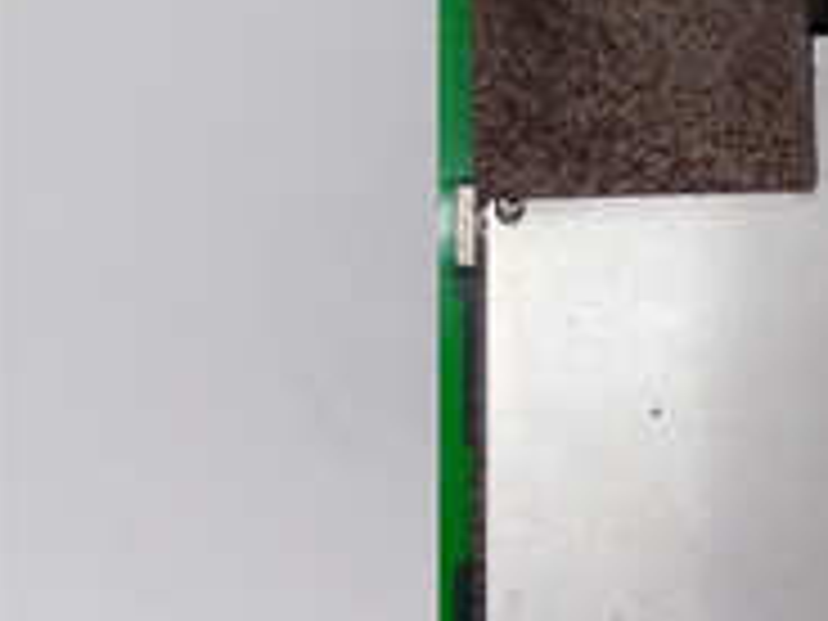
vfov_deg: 16.7
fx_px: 2105
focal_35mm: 88
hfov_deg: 18.8
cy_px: 414
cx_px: 1341
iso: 407
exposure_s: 1/33
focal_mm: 3.79
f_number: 2
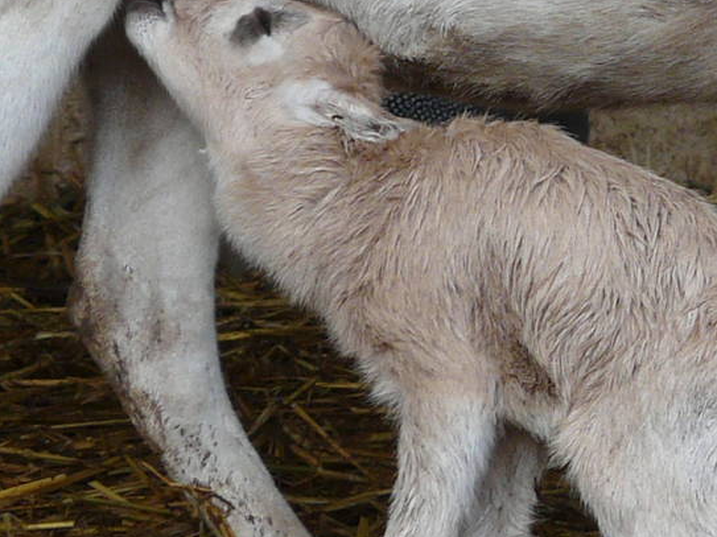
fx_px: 24394
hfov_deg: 1.7
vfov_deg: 1.3
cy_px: 119
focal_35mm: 1178
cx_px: 780
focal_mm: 51.6
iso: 100
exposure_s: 1/100
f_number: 3.6
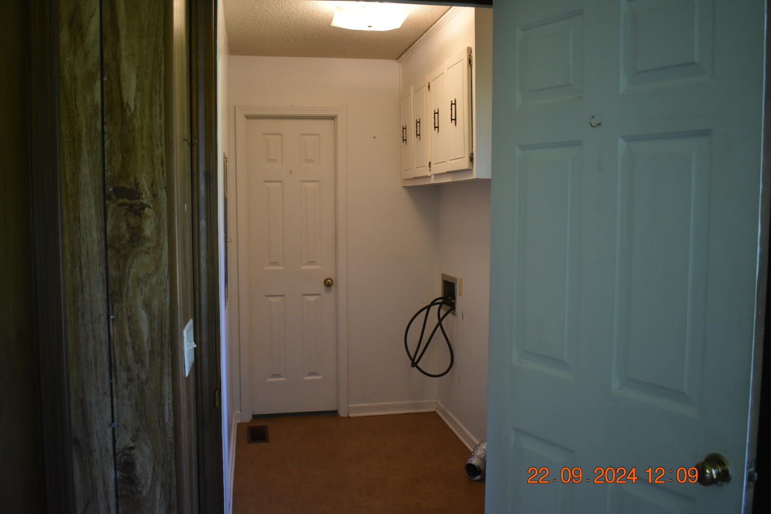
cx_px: 386
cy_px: 257
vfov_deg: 40.0
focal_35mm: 33
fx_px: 707
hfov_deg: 57.2
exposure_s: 1/125
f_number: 3.8
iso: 800
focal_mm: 22
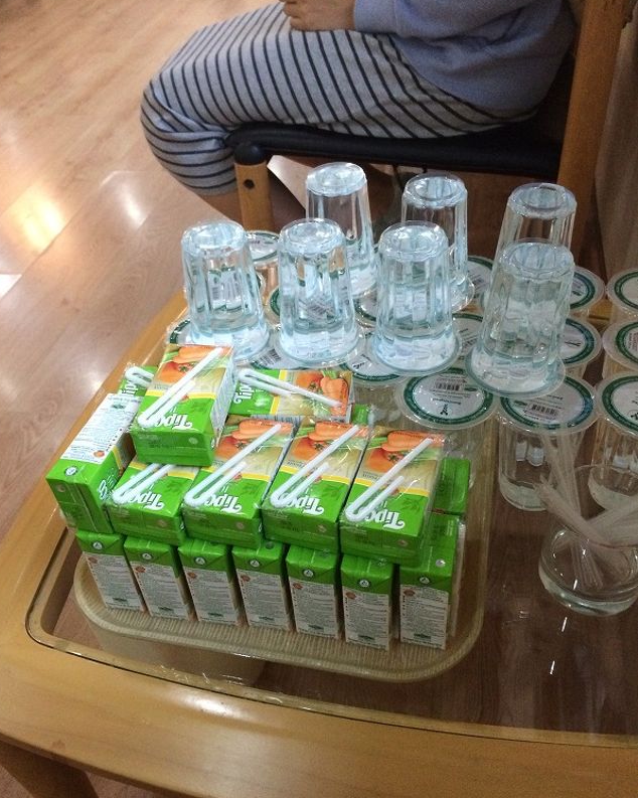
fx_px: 756
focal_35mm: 32
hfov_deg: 45.8
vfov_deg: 55.6
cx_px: 312
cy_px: 429
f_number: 2.2
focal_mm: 4.12
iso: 320
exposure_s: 1/30
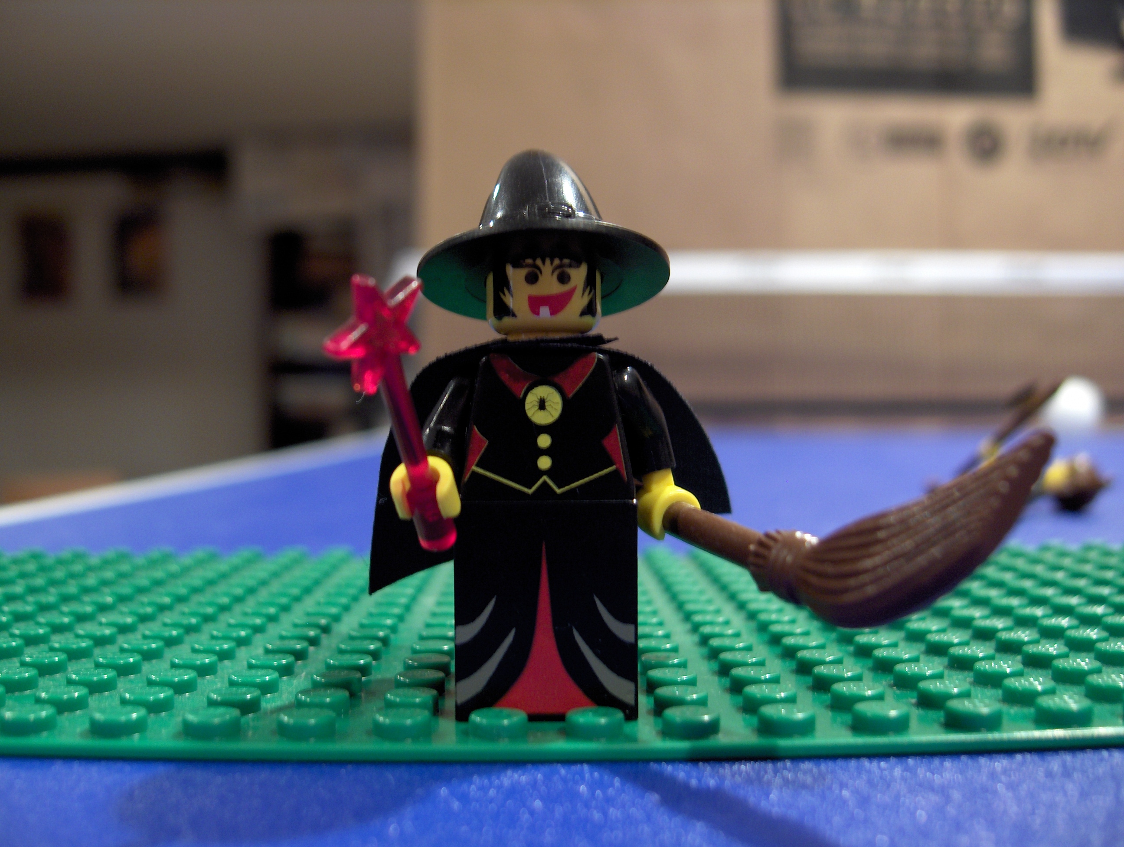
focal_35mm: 39
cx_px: 562
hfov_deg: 47.8
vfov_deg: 36.9
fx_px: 1268
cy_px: 424
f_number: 2.8
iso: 100
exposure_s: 1/1.34
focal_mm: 8
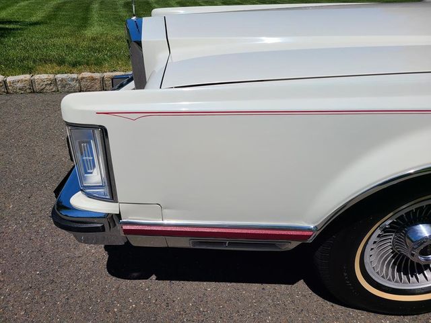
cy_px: 162
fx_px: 324
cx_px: 216
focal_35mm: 26
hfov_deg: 67.3
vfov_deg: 53.1
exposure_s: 1/6458
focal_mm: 5.4
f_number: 1.8
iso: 40
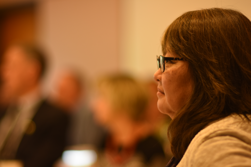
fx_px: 3137
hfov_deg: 4.6
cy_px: 84
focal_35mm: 450
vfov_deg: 3.1
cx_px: 126
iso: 400
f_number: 22
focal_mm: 300
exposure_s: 1/160
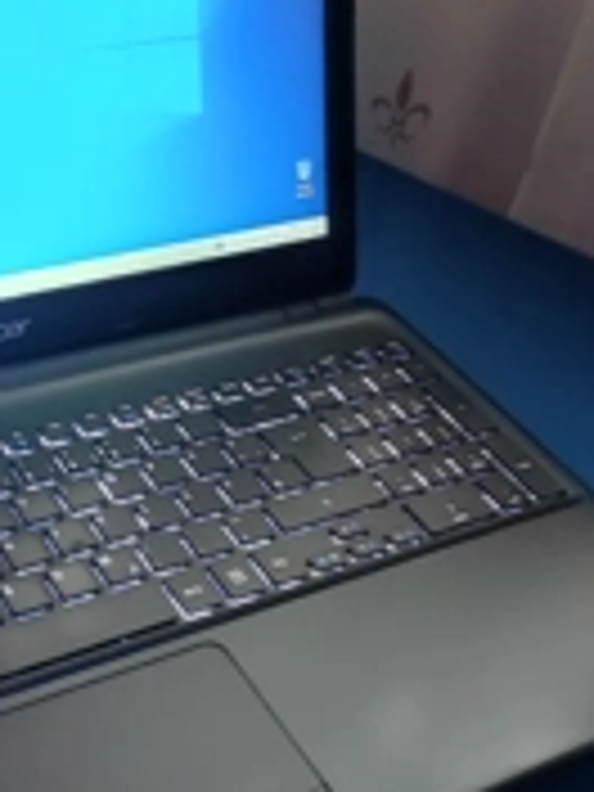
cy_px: 443
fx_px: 1304
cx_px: 63
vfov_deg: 33.7
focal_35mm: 57
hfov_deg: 24.9
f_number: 1.79
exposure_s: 1/33
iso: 962
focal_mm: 4.7
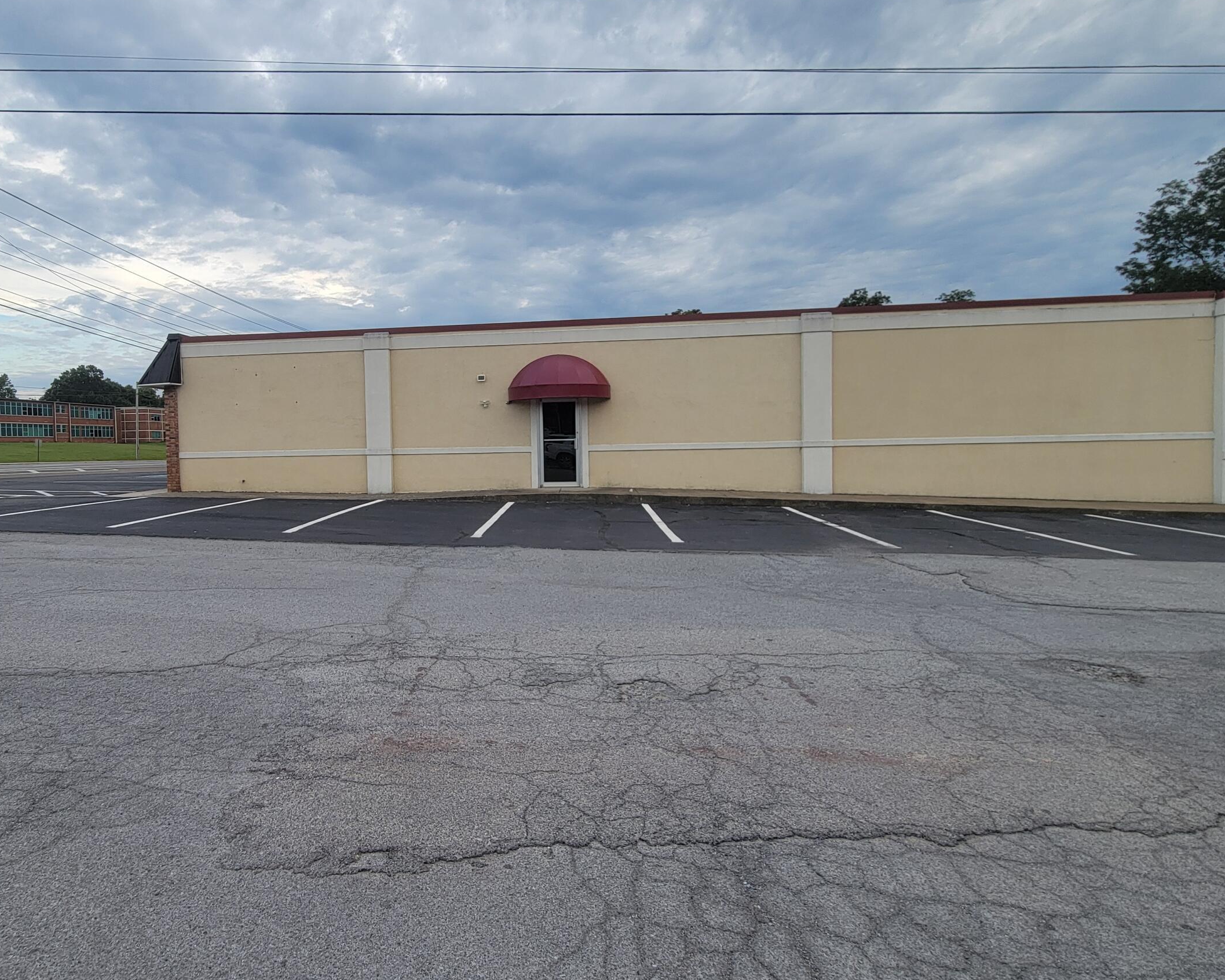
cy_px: 468
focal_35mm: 18
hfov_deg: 85.3
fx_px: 653
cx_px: 492
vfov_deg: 73.8
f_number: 2.2
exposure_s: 1/158
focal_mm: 2.2
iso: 50
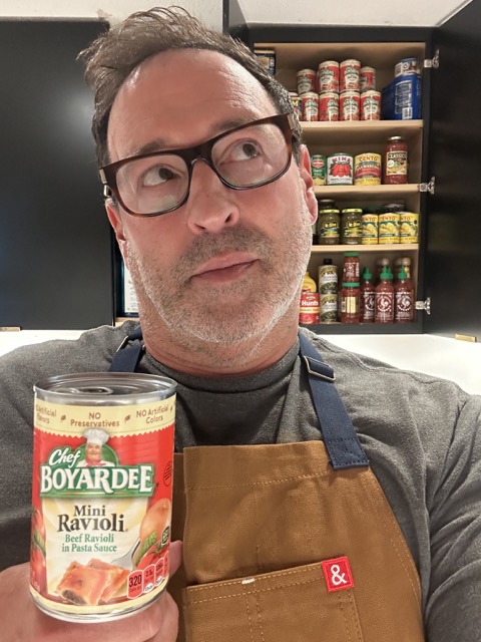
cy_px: 321
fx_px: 556
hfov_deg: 46.8
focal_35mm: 30
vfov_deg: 60.0
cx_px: 240
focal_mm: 2.69
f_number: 1.9
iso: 320
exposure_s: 1/40
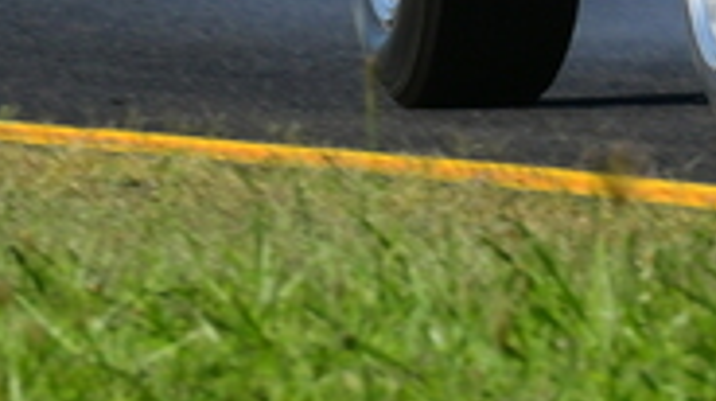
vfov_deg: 0.4
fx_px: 64817
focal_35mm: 3418
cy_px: -446
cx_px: 1167
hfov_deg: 0.6
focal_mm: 500
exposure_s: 1/640
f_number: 13
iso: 500
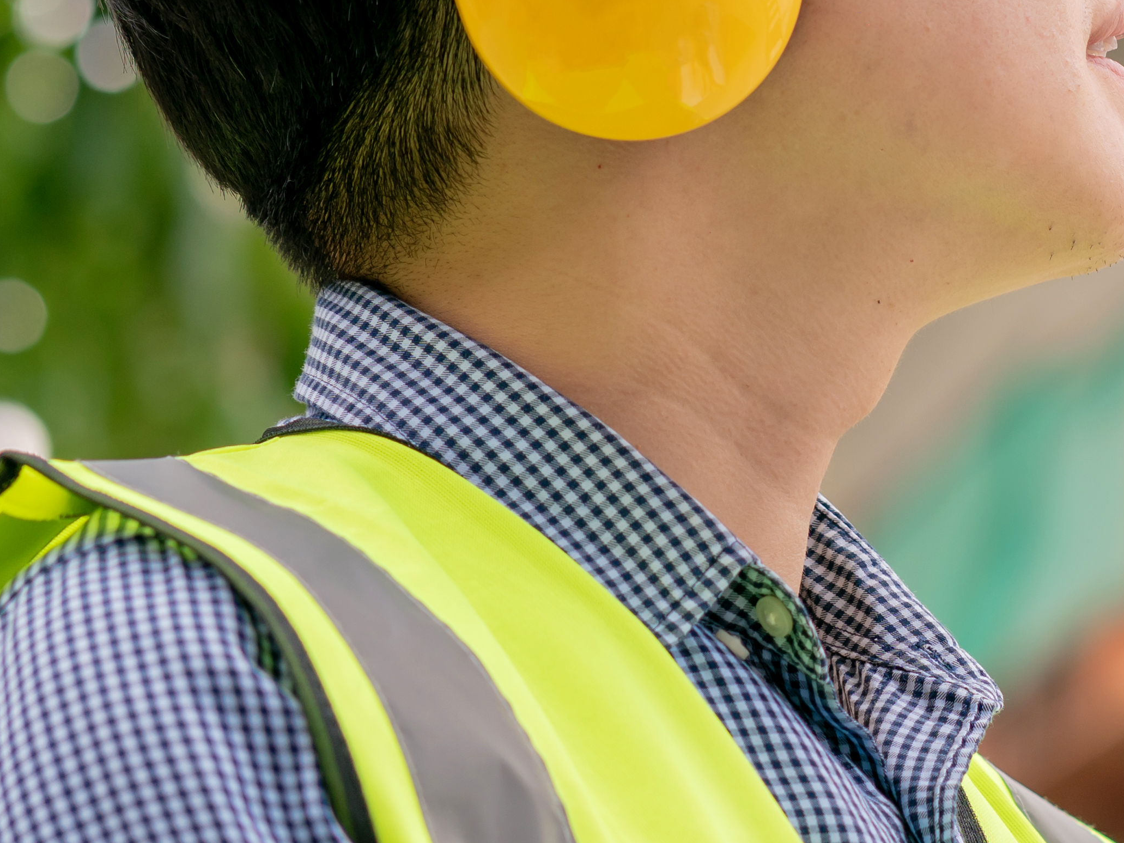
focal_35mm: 315
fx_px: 10230
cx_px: 1520
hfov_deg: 6.2
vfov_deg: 4.7
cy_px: 785
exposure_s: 1/320
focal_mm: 85
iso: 125
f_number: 4
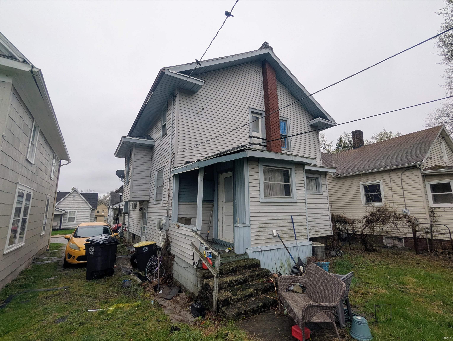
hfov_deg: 94.4
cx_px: 226
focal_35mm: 16
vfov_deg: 78.3
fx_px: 210
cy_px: 170
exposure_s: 1/169
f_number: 2.2
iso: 50
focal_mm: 2.35
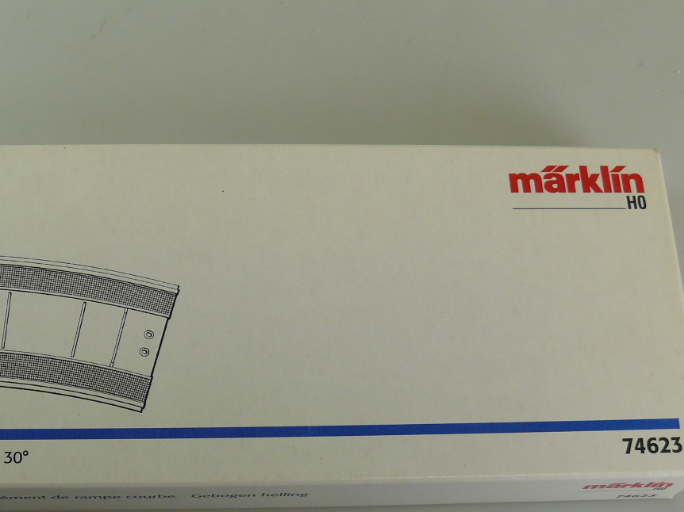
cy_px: 296
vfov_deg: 22.6
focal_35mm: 65
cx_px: 156
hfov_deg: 29.3
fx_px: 1284
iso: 100
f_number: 3.6
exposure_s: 1/100
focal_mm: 7.4
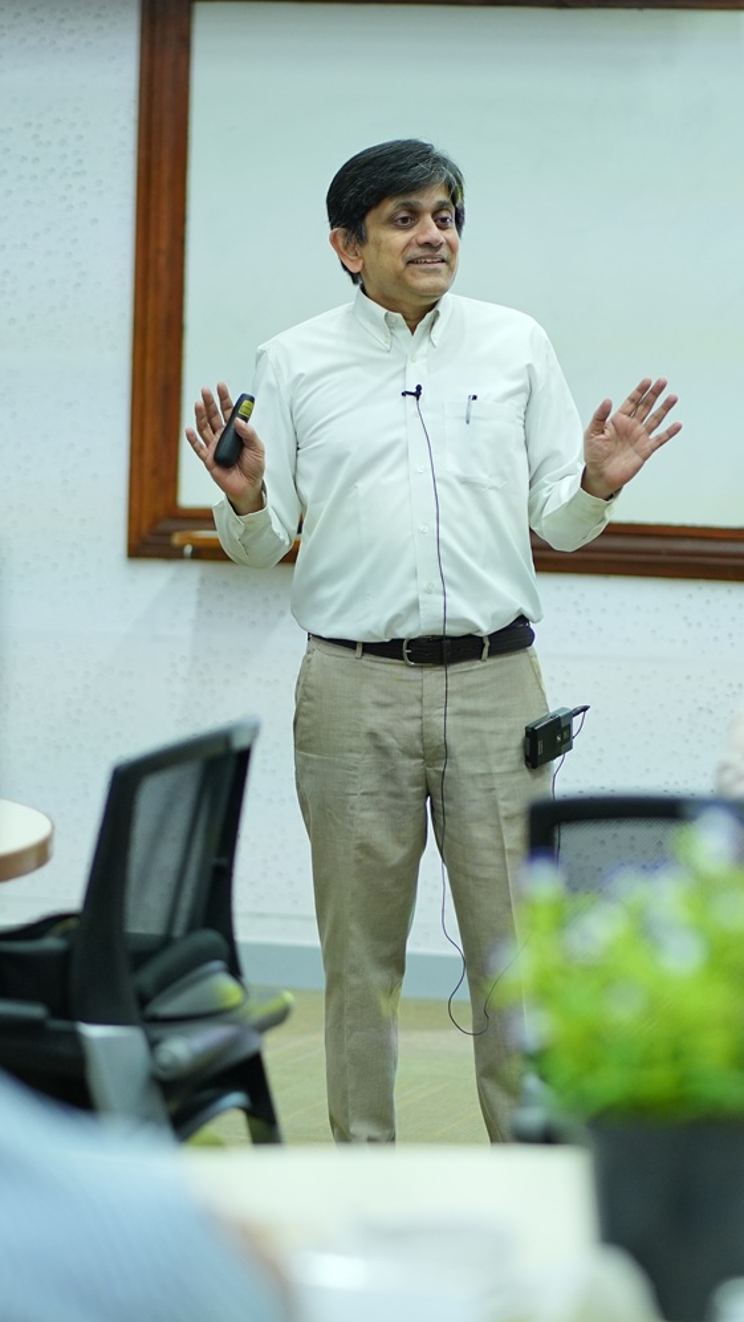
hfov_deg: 9.0
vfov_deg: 16.0
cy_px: 662
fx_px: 4698
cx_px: 479
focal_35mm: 134
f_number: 2
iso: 800
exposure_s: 1/160
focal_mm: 85
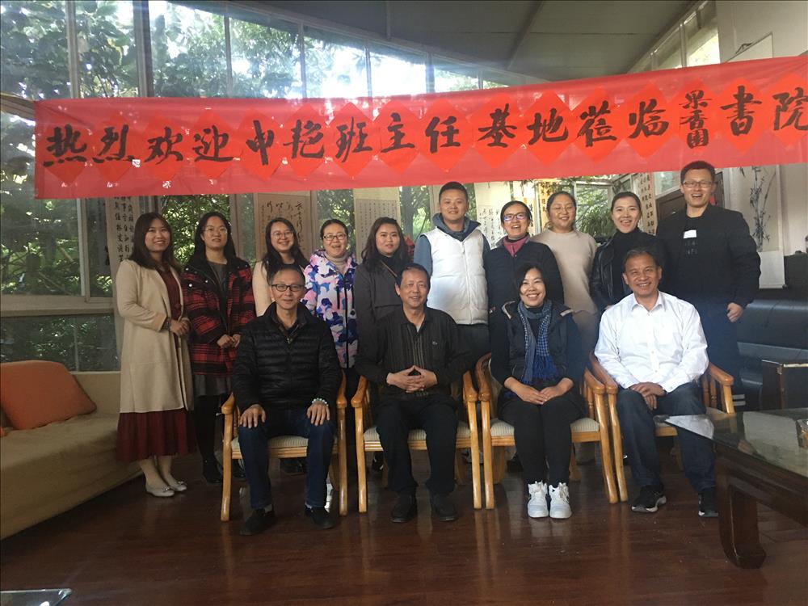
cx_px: 404
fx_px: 677
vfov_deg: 48.2
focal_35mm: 29
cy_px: 303
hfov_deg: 61.7
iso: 125
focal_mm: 4.15
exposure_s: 1/17
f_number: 2.2
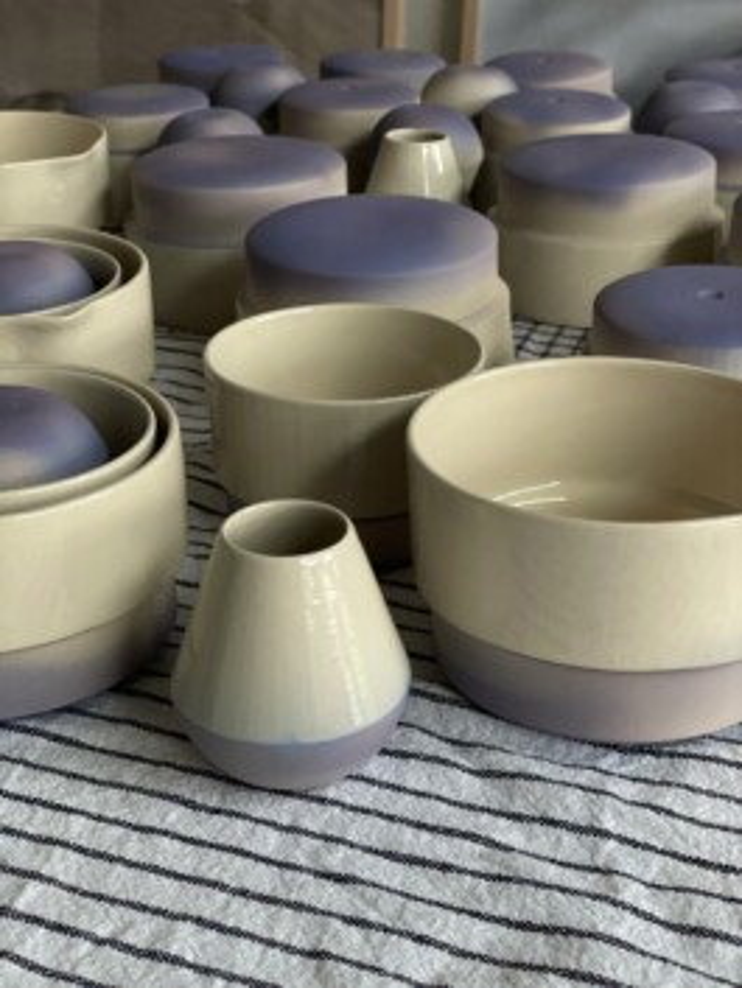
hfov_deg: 28.0
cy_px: 494
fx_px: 1485
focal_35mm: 52
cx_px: 371
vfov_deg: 36.8
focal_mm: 6
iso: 125
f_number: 2
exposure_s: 1/122
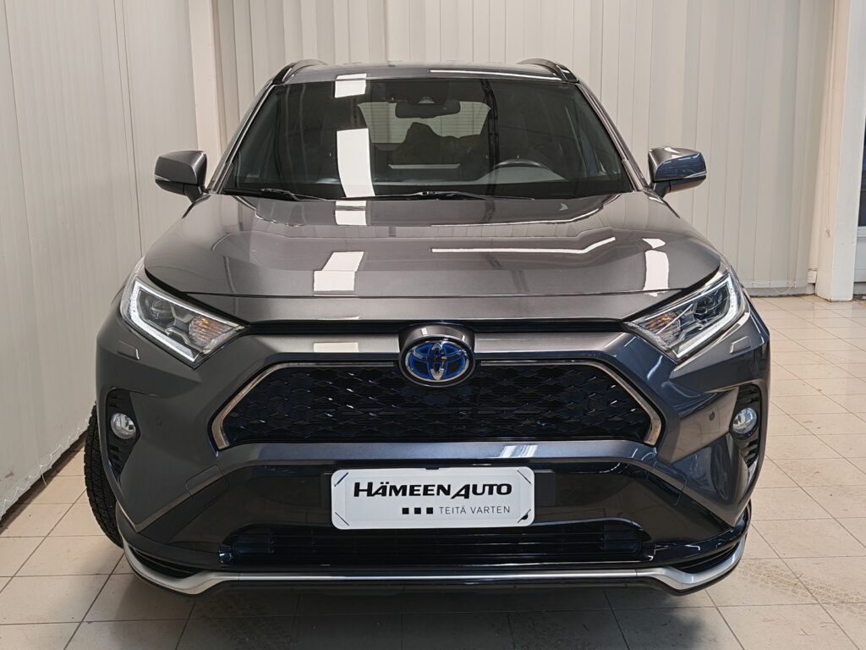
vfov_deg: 36.0
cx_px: 433
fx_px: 1001
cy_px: 325
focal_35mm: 40
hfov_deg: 46.8
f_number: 1.6
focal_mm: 5.4
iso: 50
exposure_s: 1/50
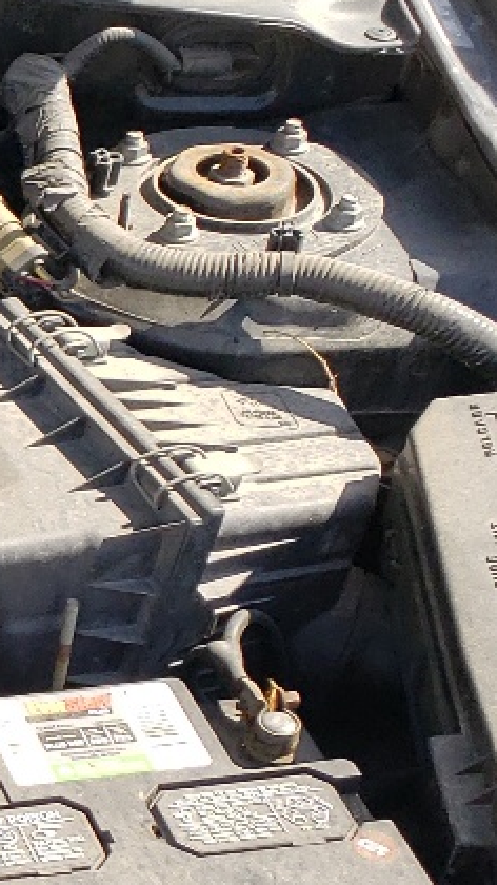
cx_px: -832
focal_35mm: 108
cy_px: 685
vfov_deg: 19.6
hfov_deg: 9.5
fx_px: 2532
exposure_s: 1/1250
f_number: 1.5
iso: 50
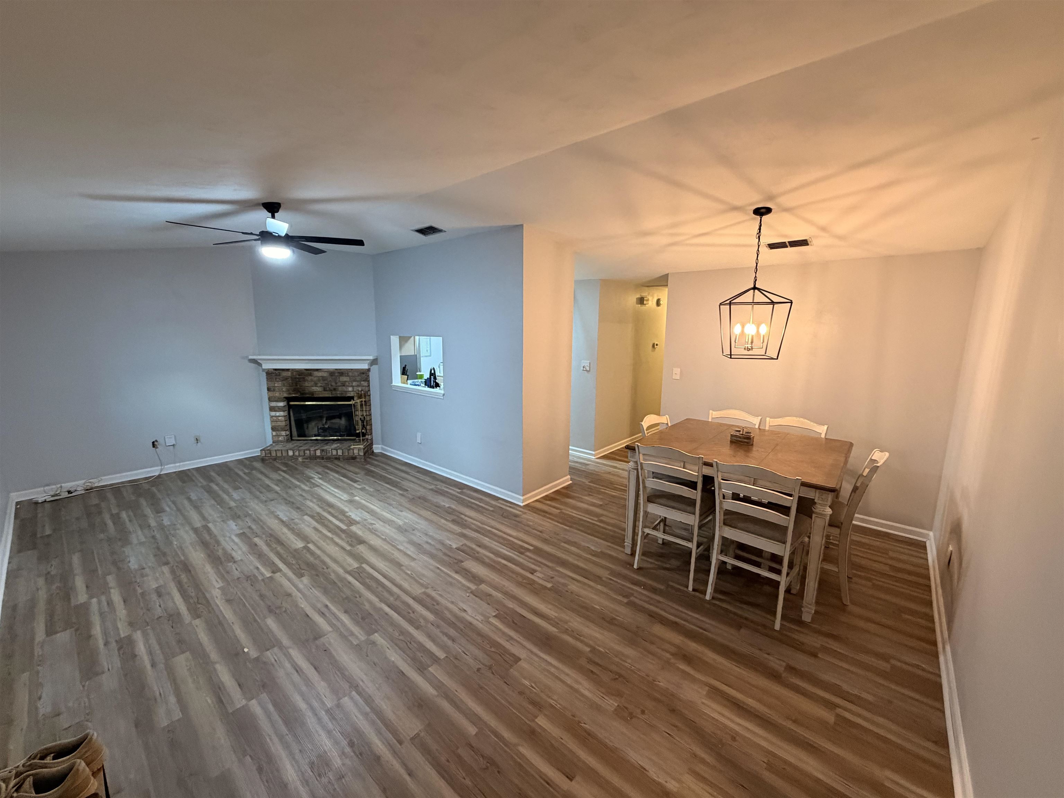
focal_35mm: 14
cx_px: 532
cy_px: 399
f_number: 2.2
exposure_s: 1/60
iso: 400
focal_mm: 2.22
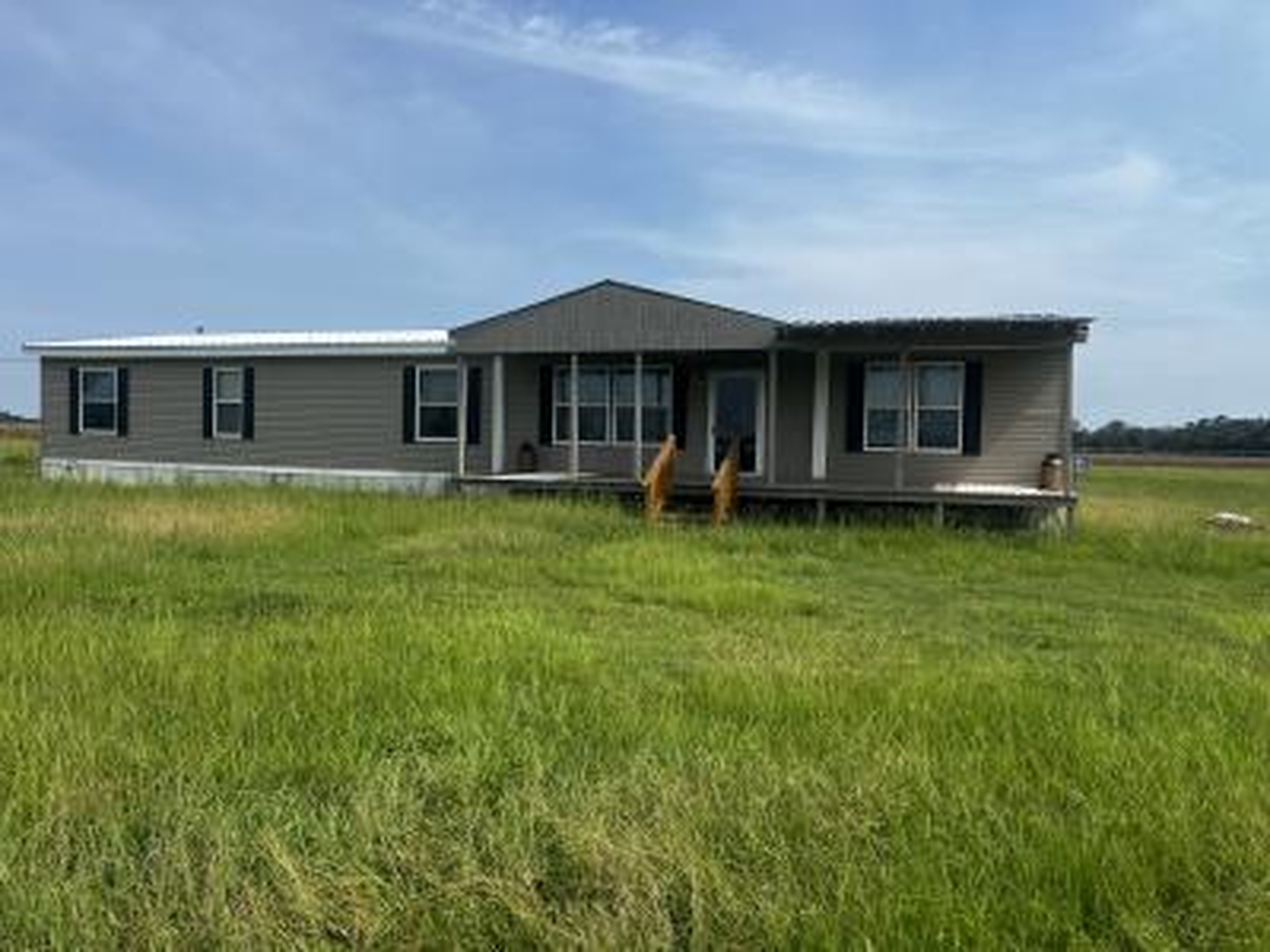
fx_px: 954
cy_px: 476
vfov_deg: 53.1
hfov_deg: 67.3
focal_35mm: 26
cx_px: 635
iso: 50
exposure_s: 1/3831
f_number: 1.5
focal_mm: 5.7
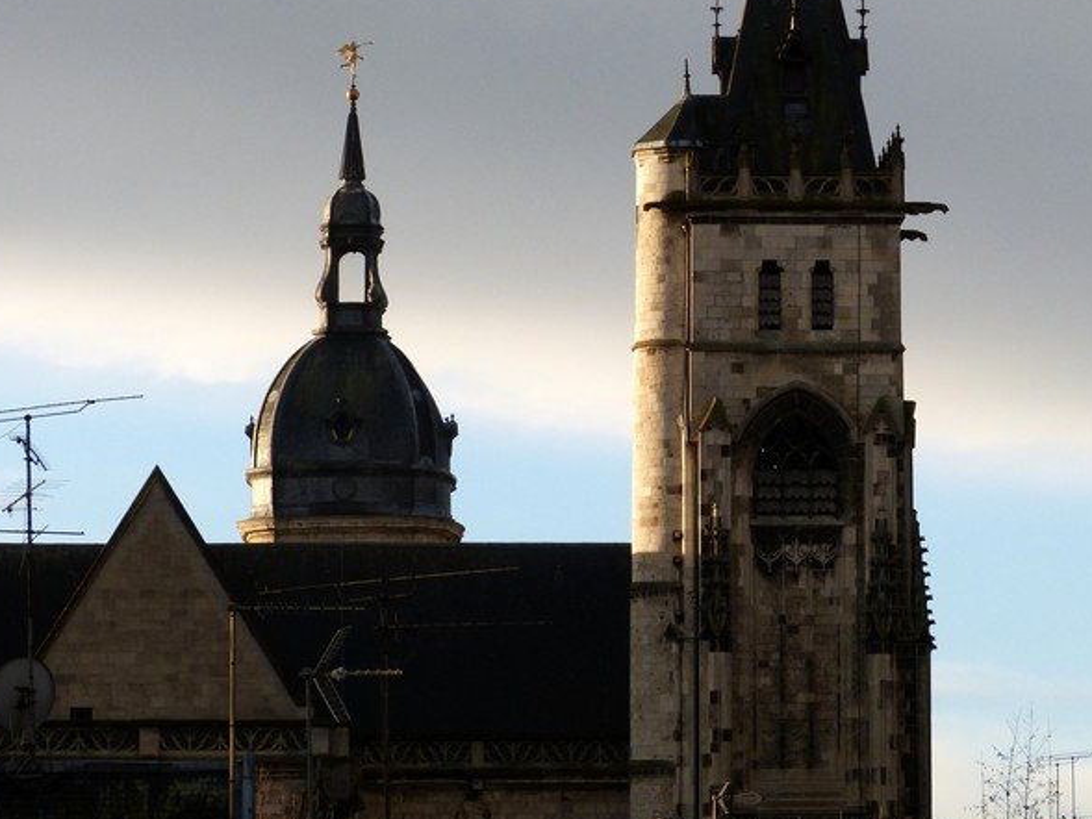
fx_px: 5806
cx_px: 795
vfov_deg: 8.1
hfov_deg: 10.7
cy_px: 307
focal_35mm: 184
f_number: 4
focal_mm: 20.4
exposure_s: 1/400
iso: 100
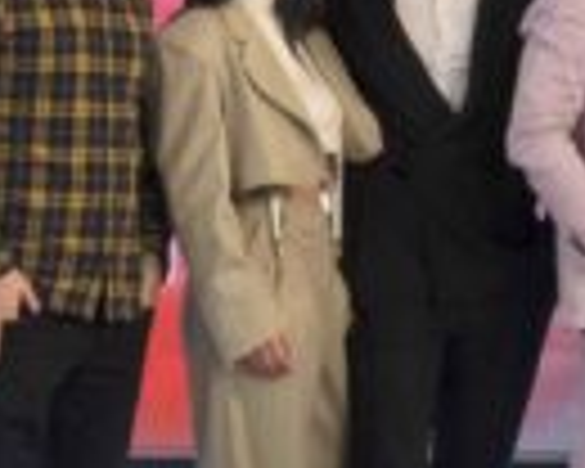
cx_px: 1188
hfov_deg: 9.8
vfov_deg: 8.5
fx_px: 3151
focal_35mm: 182
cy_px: 148
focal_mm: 28.3
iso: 2000
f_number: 5.6
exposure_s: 1/160
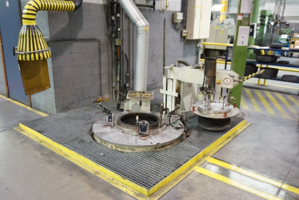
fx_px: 249
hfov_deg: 61.9
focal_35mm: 30
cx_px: 150
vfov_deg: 43.6
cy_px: 100
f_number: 4
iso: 3200
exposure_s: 1/50
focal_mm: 20
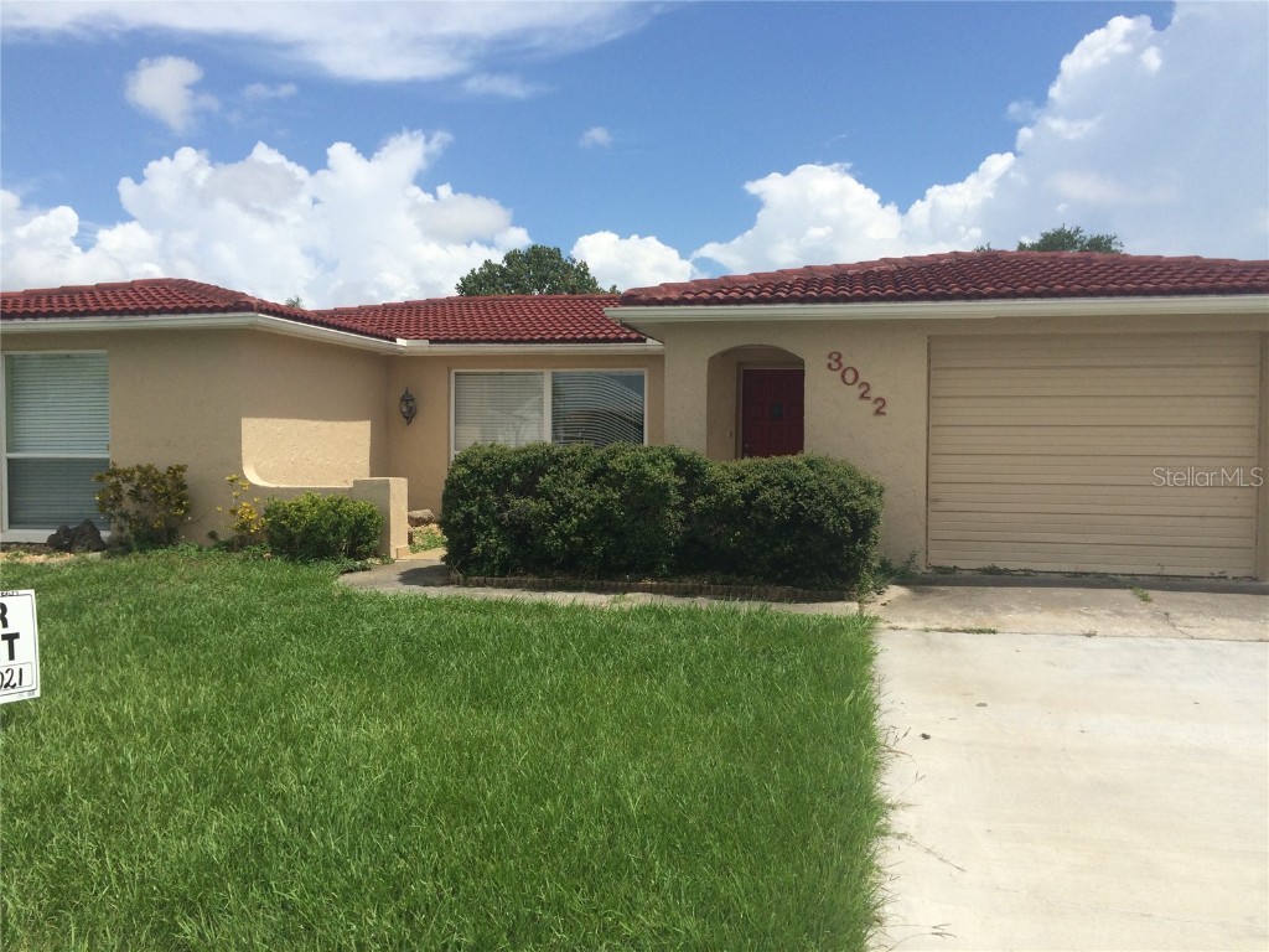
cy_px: 476
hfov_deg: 61.7
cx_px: 634
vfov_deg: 48.2
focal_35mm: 29
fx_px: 1063
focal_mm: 4.15
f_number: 2.2
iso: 32
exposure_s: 1/3425
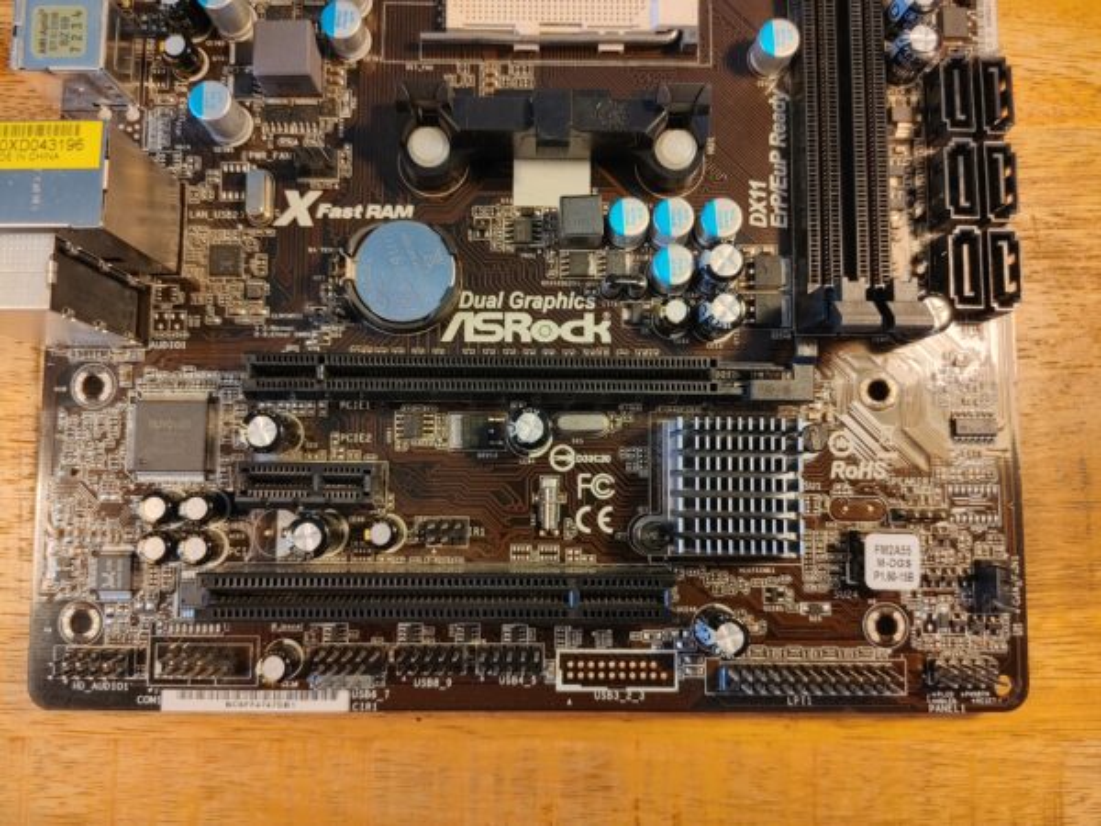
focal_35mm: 26
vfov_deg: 53.1
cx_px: 550
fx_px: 827
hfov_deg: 67.3
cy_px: 413
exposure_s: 1/50
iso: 100
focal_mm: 4.81
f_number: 1.8
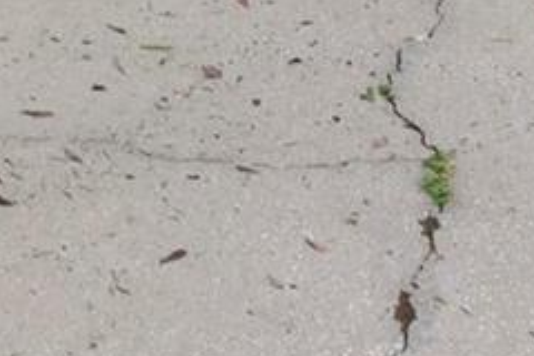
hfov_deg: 19.6
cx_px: -42
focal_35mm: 100
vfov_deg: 11.0
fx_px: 1483
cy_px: -565
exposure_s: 1/1250
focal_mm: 10
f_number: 7.1
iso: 500
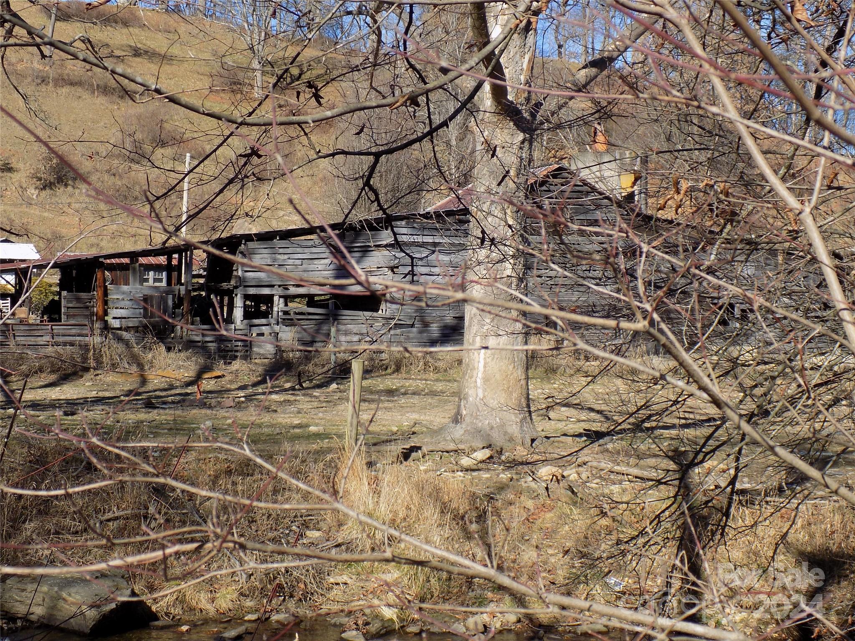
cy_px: 320
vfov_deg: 22.6
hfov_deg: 29.8
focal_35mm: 65
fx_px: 1605
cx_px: 428
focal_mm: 11.5
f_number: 4.1
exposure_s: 1/400
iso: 80
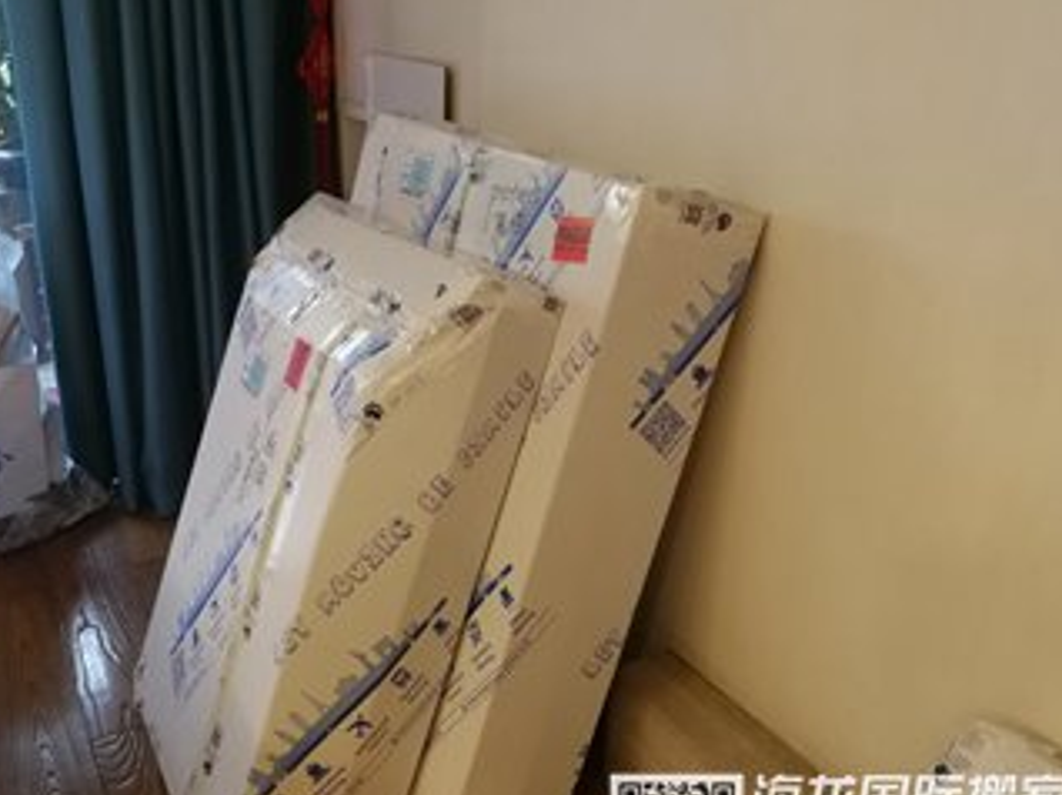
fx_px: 1042
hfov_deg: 53.5
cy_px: 408
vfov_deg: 41.7
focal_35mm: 34
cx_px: 407
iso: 400
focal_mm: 3.84
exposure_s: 1/25
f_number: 2.2
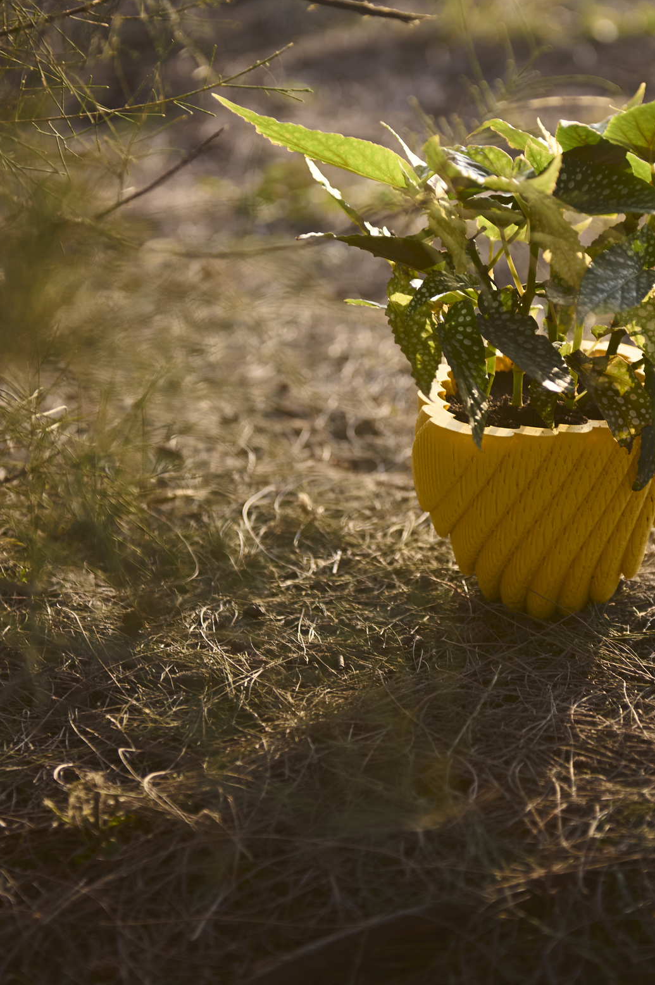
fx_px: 2952
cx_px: 434
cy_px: 327
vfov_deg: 18.9
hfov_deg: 12.6
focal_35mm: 108
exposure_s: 1/200
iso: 100
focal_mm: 70
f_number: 2.8
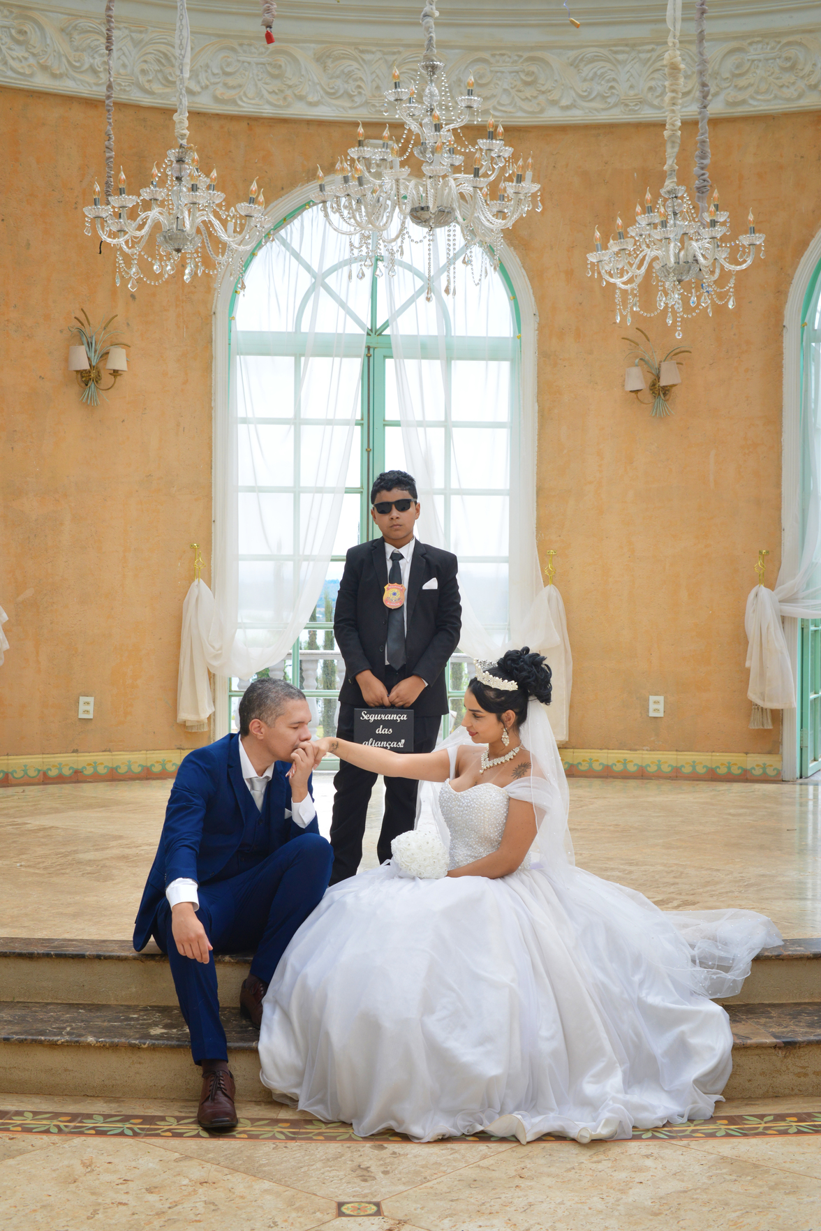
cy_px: 608
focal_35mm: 51
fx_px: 1744
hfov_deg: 26.5
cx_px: 405
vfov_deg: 38.9
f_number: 9
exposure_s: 1/250
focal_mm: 50
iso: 640
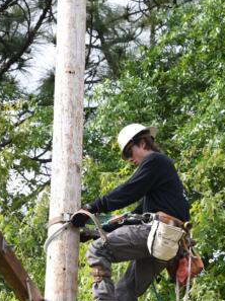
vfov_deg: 7.0
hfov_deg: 5.3
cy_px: 202
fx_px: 2449
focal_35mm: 282
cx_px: 93
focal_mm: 116
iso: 800
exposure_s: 1/640
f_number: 10
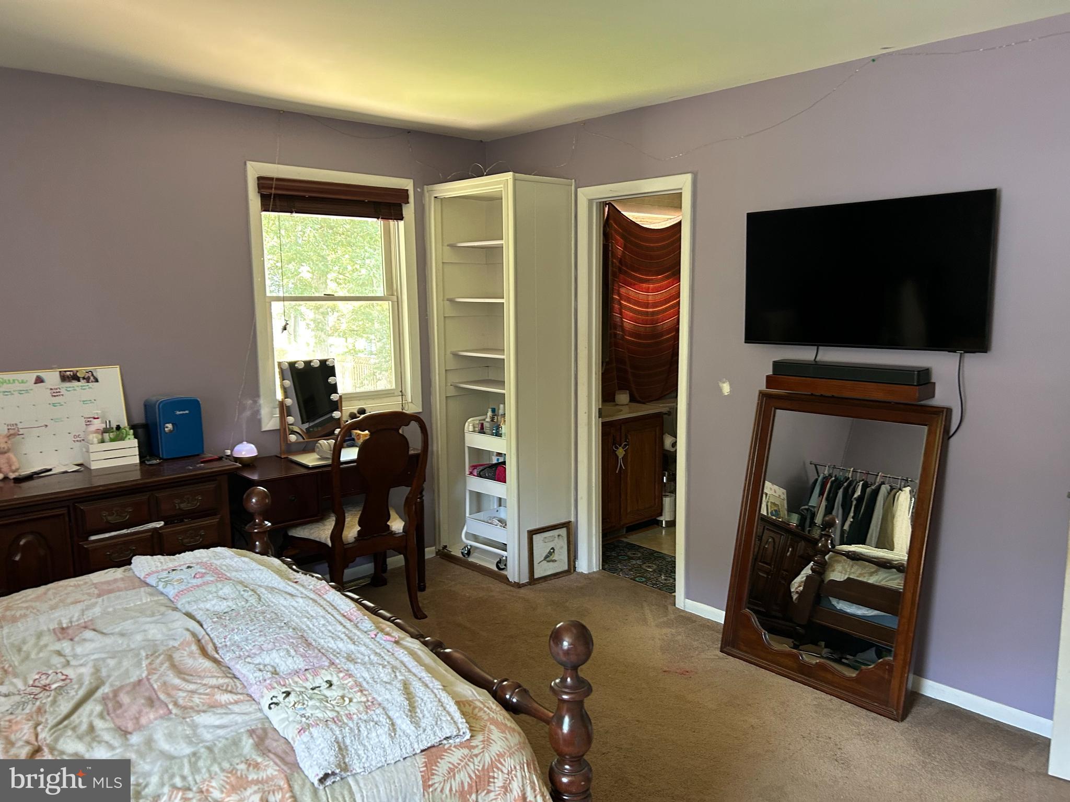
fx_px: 804
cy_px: 401
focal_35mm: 26
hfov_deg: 67.3
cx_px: 535
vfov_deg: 53.1
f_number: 1.5
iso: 200
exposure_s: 1/60
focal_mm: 5.7
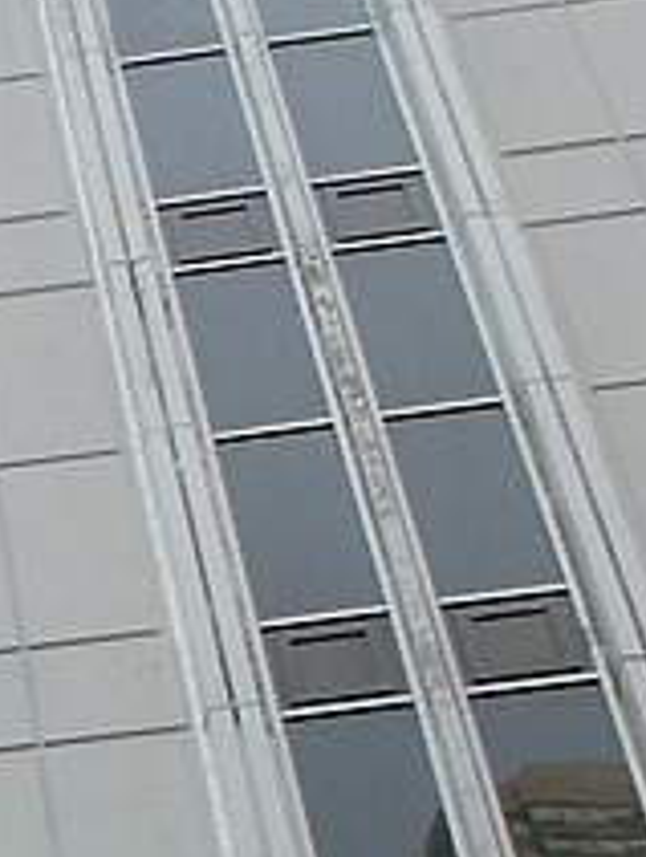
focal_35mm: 149
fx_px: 3696
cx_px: -664
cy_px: 1145
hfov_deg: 9.3
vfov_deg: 12.8
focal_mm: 7.18
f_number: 6.7
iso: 64
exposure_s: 1/125
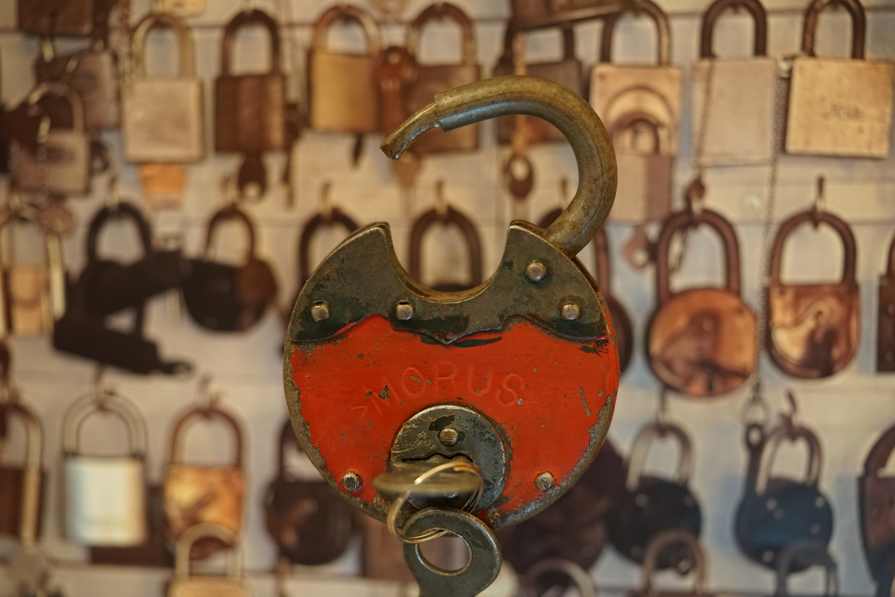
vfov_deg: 15.2
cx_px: 448
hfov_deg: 22.6
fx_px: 2237
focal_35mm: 90
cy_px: 298
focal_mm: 90
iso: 1600
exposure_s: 1/100
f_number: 2.8
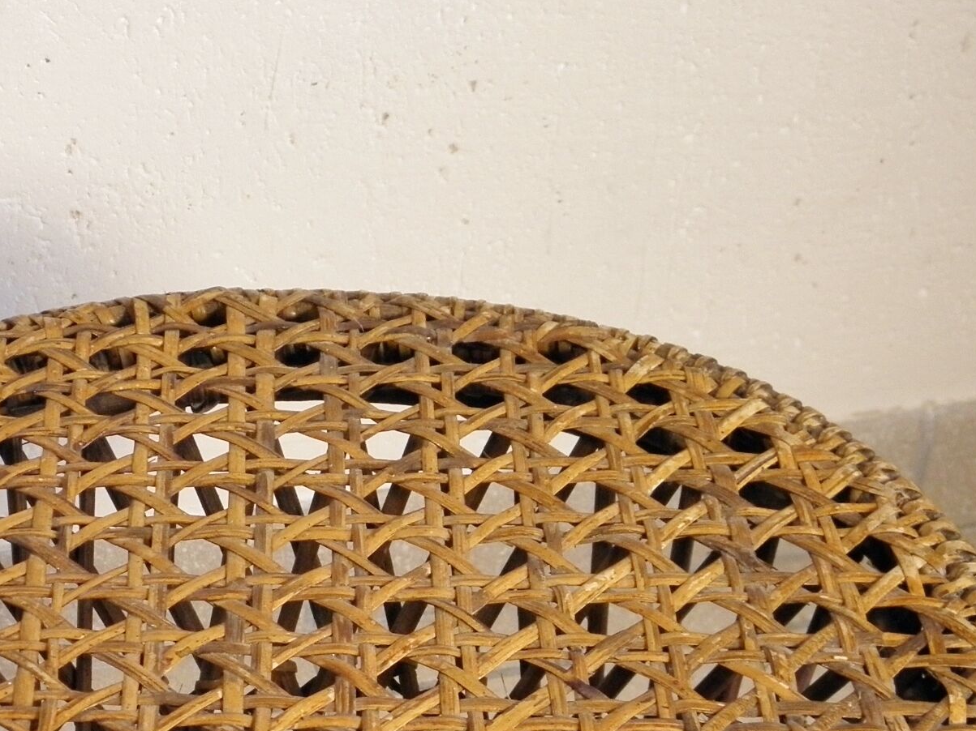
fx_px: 2340
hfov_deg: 23.4
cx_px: 285
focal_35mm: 83
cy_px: 698
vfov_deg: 17.4
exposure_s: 1/40
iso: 200
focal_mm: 7.1
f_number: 3.8
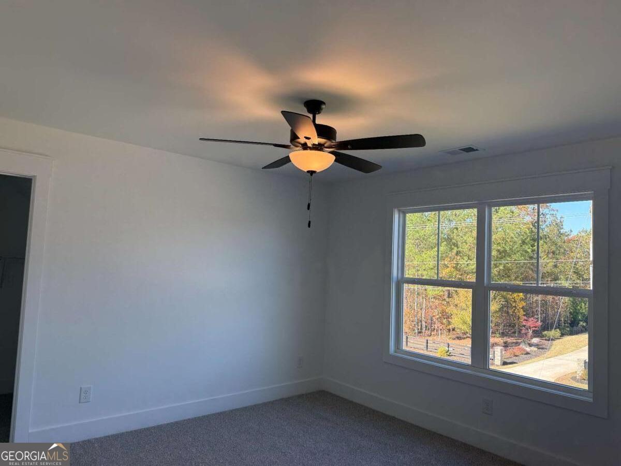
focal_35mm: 24
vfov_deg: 56.8
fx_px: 431
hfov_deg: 71.6
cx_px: 310
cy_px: 233
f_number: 1.78
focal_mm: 6.76
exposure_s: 1/330
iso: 100
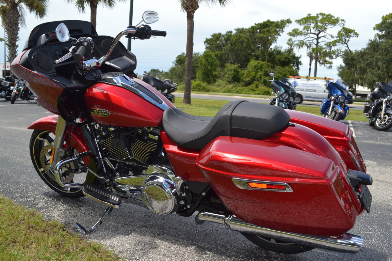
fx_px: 359
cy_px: 130
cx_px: 196
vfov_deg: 40.0
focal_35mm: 33
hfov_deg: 57.2
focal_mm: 22
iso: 100
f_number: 7.1
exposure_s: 1/200
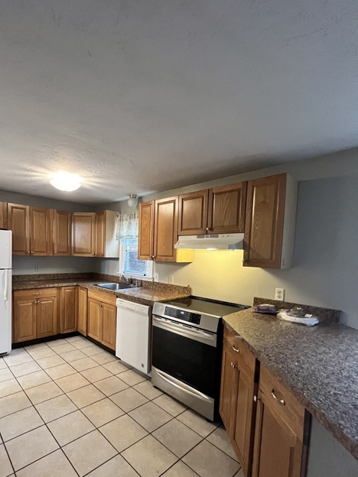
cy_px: 271
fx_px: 221
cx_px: 139
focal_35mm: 16
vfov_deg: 93.9
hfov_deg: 77.0
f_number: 1.8
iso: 400
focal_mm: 1.57
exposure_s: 1/60
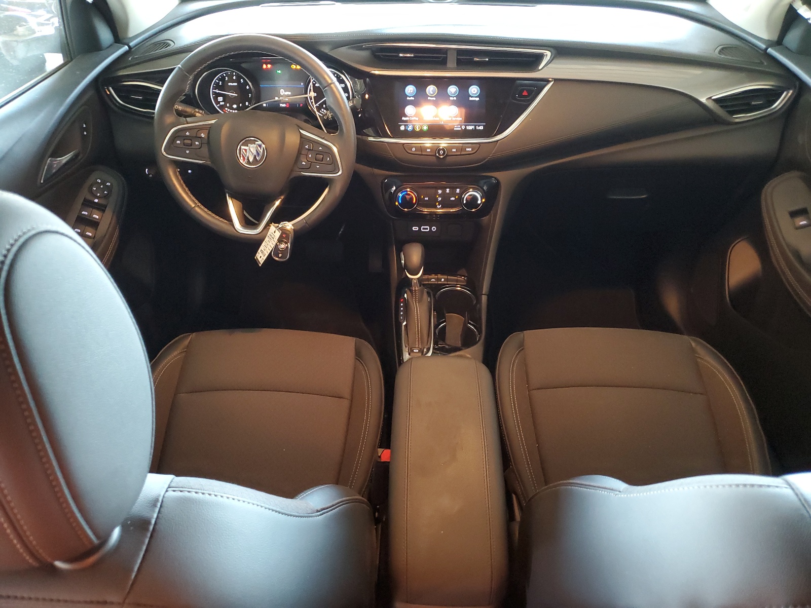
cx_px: 406
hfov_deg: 67.3
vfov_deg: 53.1
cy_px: 304
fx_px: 609
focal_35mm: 26
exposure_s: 1/15
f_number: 1.5
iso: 317
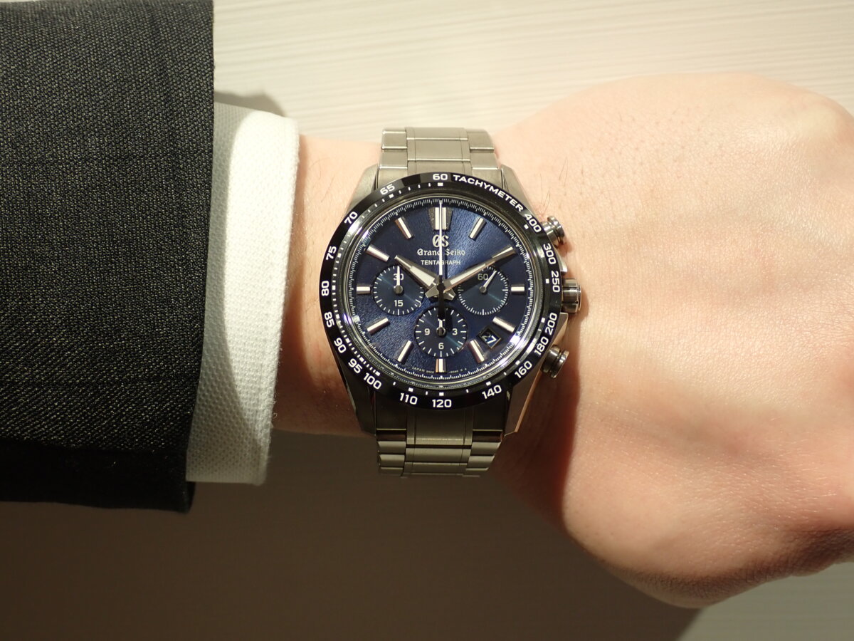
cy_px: 320
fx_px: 1234
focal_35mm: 50
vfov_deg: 29.1
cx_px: 427
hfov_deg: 38.2
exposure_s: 1/100
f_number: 3.2
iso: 160
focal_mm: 9.01
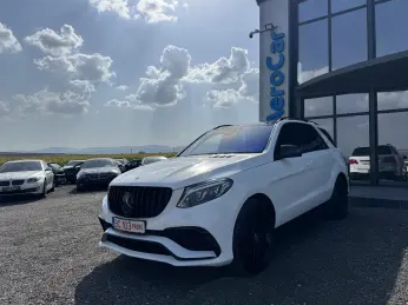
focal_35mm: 25
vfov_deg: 54.8
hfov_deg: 69.4
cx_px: 210
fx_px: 294
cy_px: 147
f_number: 1.78
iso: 80
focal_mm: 6.76
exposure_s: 1/9009
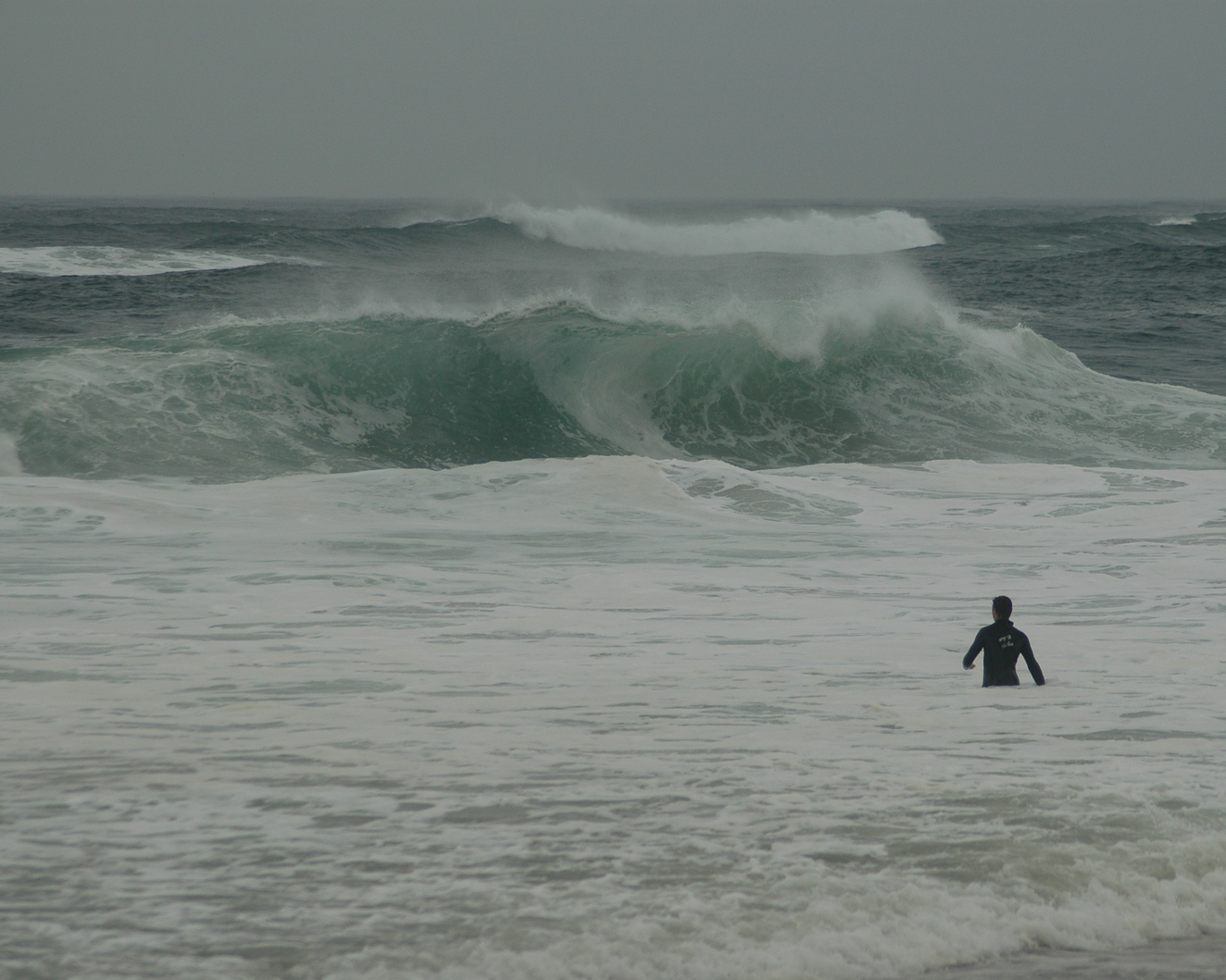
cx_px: 700
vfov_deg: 5.9
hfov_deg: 7.3
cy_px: 490
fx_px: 9563
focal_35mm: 264
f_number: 5.6
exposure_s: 1/500
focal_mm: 155
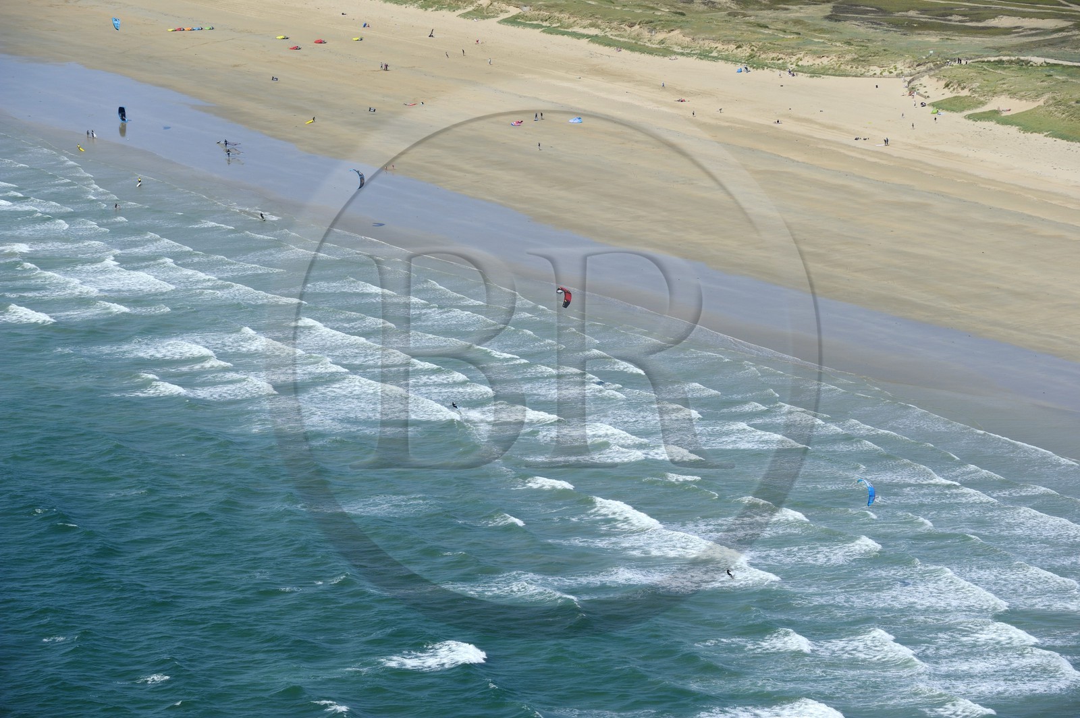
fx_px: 5395
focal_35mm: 180
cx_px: 540
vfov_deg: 7.6
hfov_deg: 11.4
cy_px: 359
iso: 400
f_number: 10
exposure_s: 1/1000
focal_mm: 180
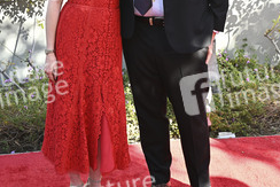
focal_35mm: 72
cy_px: 31
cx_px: 134
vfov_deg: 18.7
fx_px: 560
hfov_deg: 28.1
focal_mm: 44
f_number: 5.6
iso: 640
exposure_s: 1/320
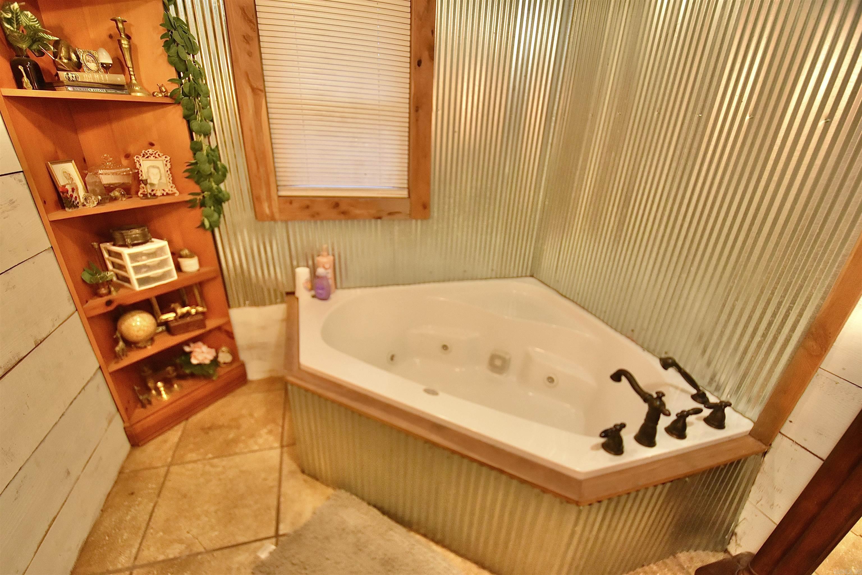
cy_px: 288
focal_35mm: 15
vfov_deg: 77.3
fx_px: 359
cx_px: 431
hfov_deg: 100.4
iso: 2200
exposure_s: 1/60
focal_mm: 10
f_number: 3.5
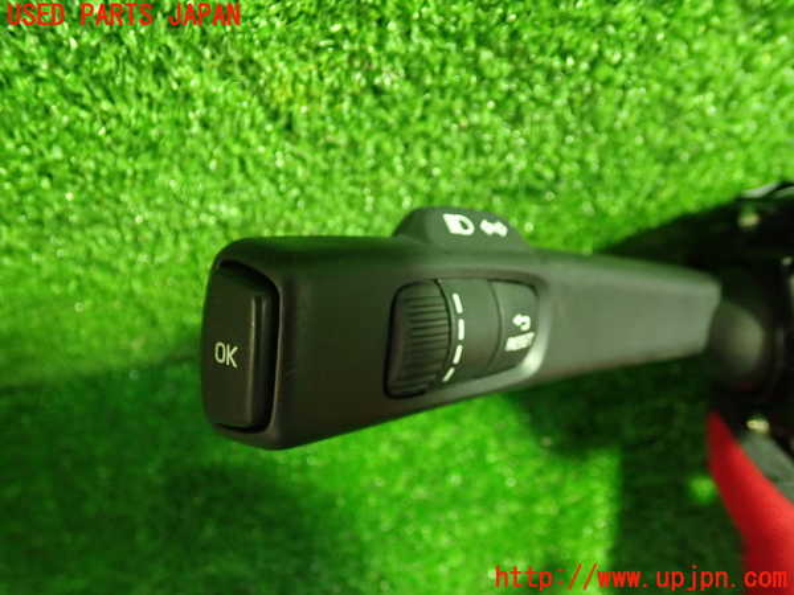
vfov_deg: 46.8
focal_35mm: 30
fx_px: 688
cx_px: 397
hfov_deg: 60.0
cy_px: 298
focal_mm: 5.4
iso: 640
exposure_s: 1/30
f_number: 2.3
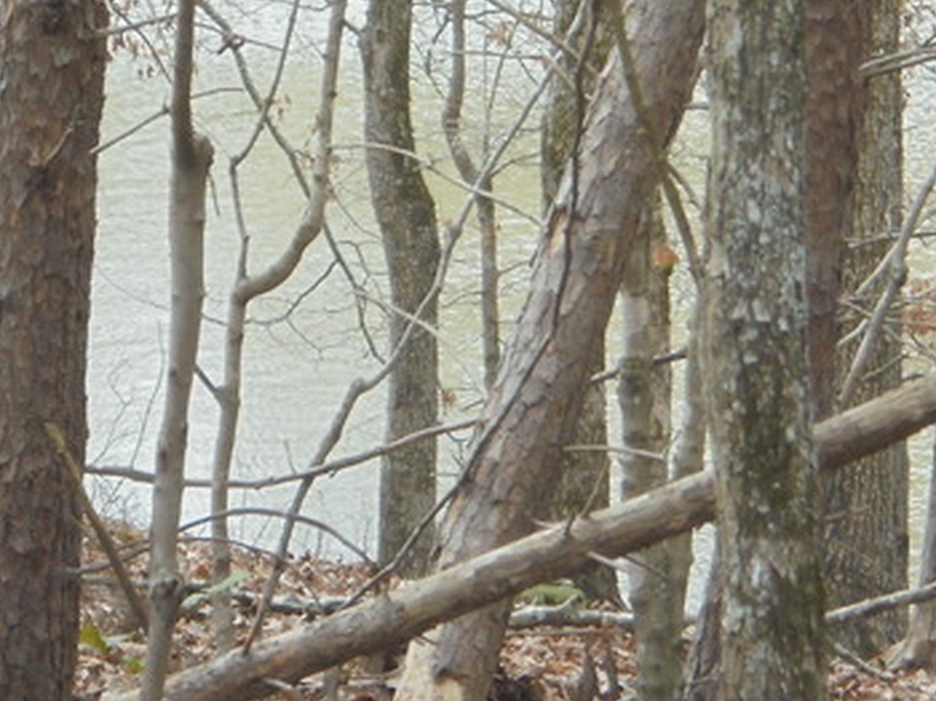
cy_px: -16
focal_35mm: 345
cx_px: 483
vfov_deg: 4.3
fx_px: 9322
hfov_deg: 5.7
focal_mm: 27.6
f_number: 6.5
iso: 200
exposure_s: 1/125
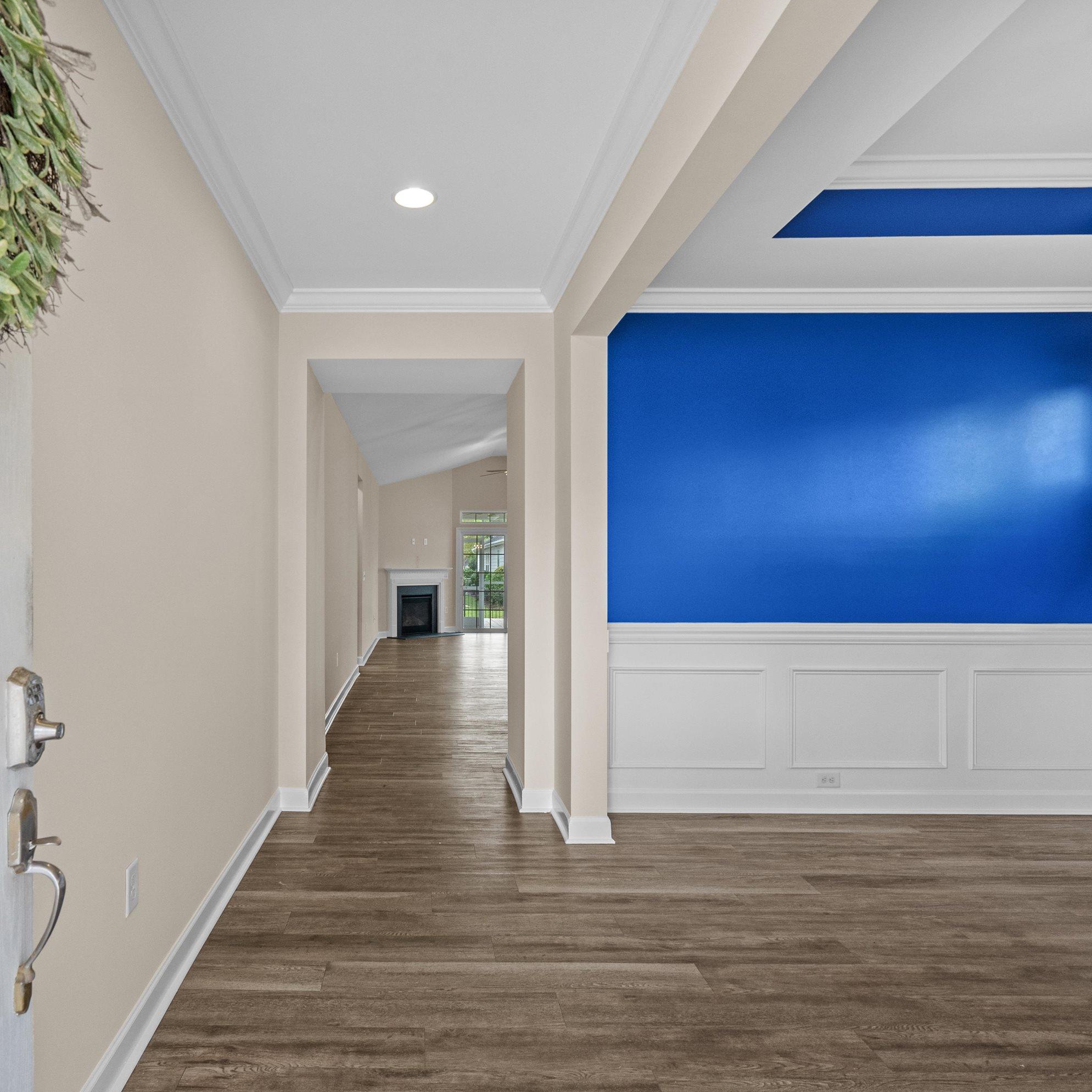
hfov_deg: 71.0
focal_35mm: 21
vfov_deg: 72.1
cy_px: 555
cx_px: 413
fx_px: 749
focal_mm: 16
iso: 640
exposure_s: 1/15
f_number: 8
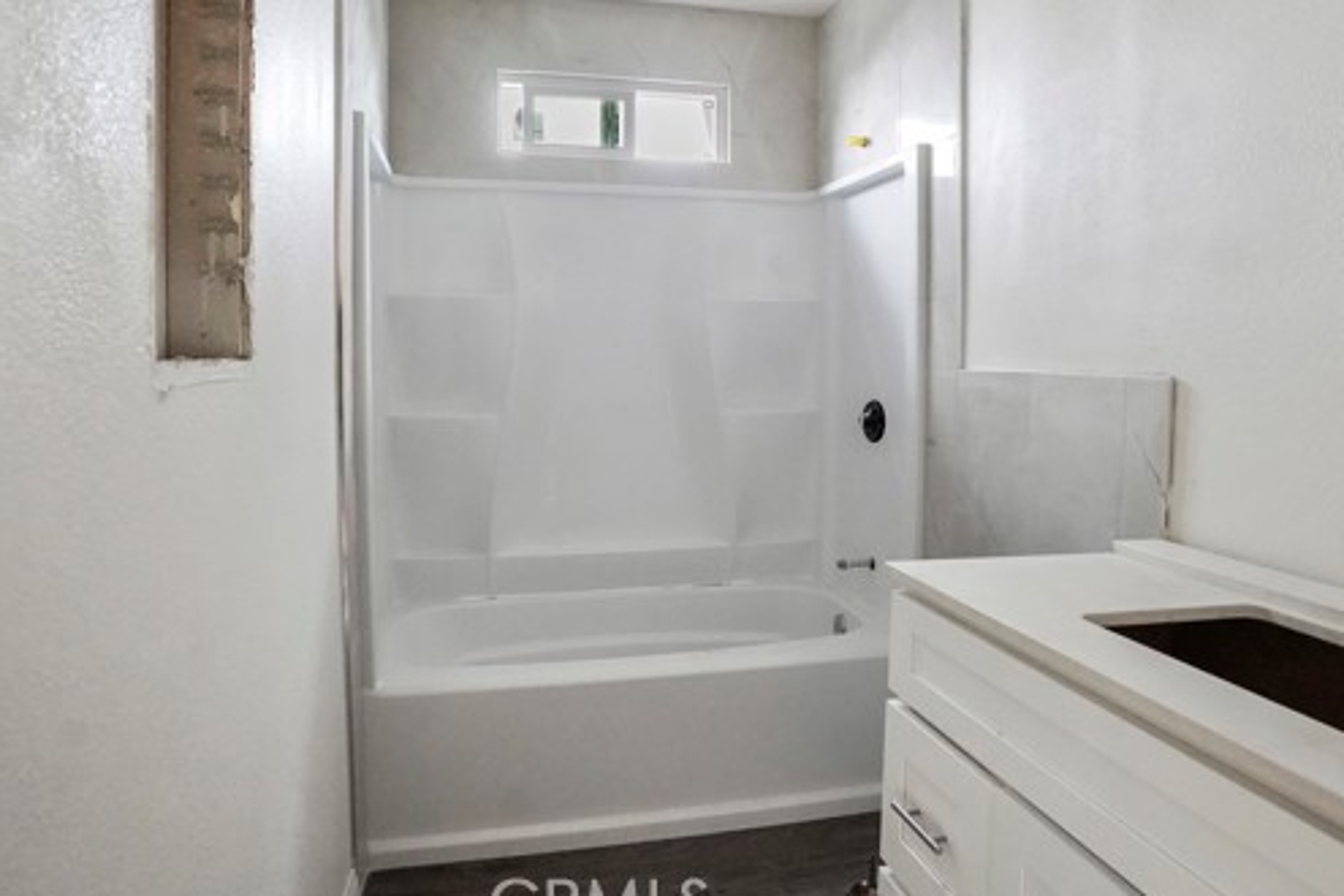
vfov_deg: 56.8
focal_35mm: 22
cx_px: 671
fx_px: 821
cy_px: 362
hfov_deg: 78.6
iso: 12800
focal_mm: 17
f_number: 5
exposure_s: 1/160
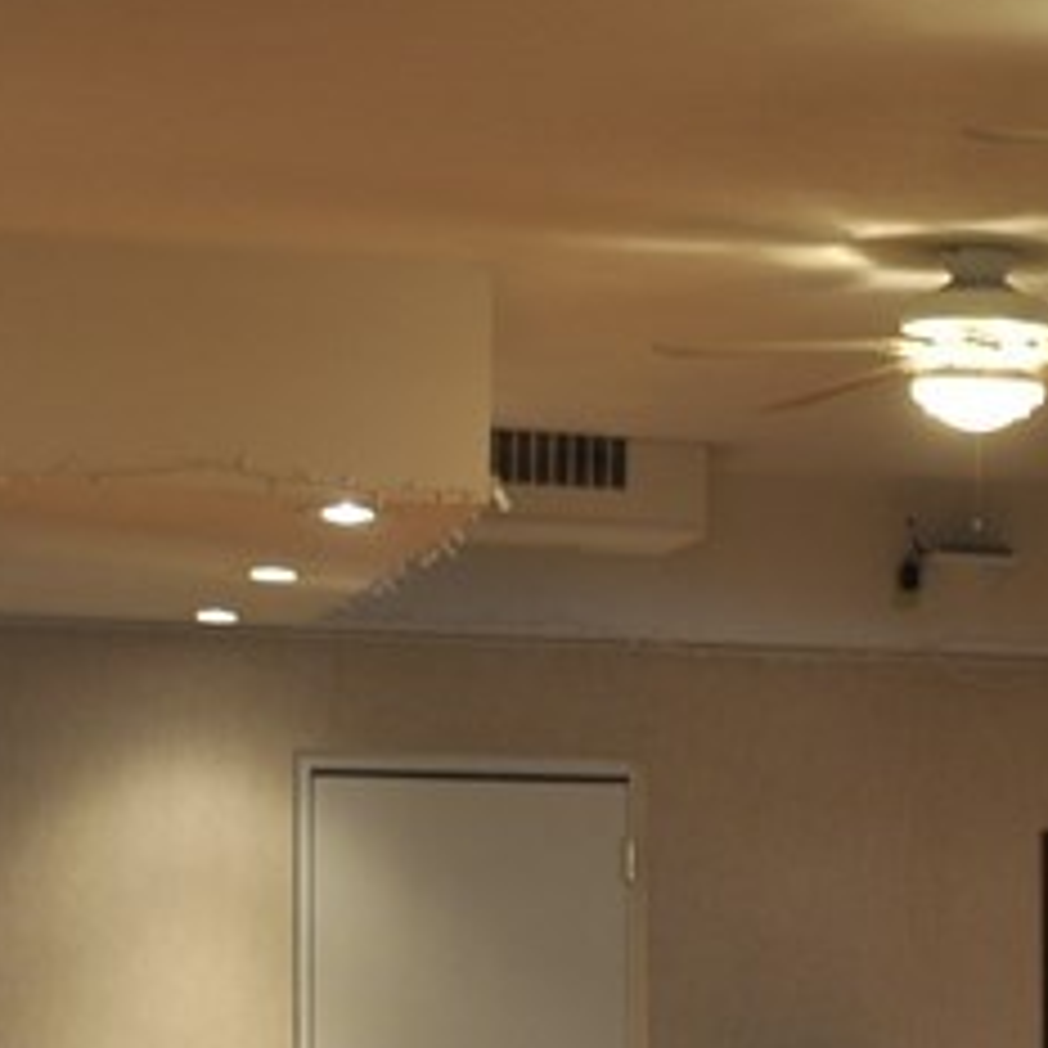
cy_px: 1309
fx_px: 4692
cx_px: 1696
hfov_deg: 12.0
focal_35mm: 137
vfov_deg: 12.4
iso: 200
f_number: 3.5
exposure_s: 1/13
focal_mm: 23
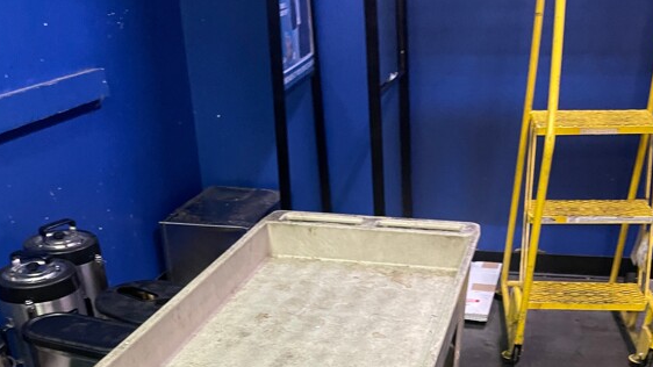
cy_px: 451
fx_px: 710
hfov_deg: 49.4
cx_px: 311
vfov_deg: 25.7
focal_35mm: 41
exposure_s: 1/40
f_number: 1.6
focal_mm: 5.1
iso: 500
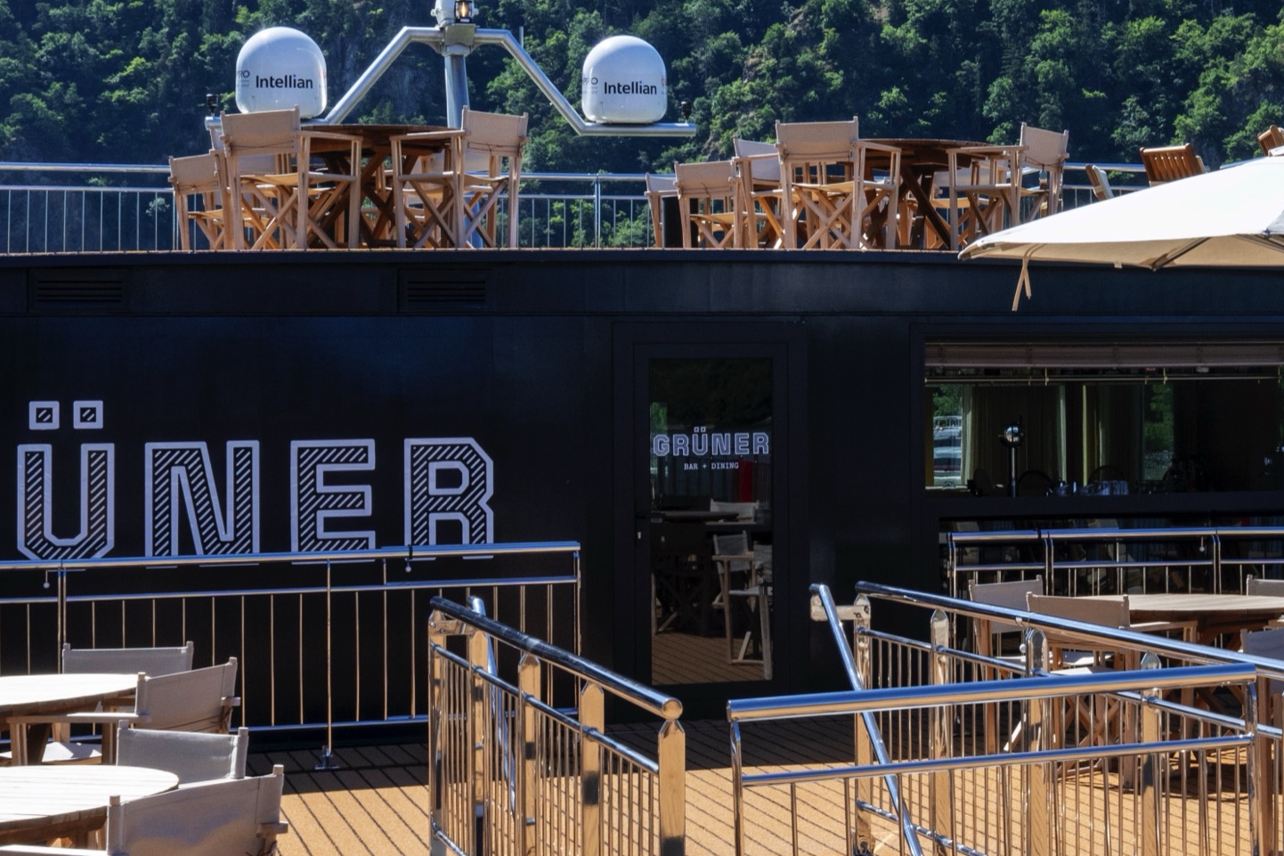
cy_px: 296
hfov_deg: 22.9
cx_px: 1212
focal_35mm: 86
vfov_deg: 15.9
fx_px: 3067
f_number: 16
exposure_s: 1/125
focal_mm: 31
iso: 320
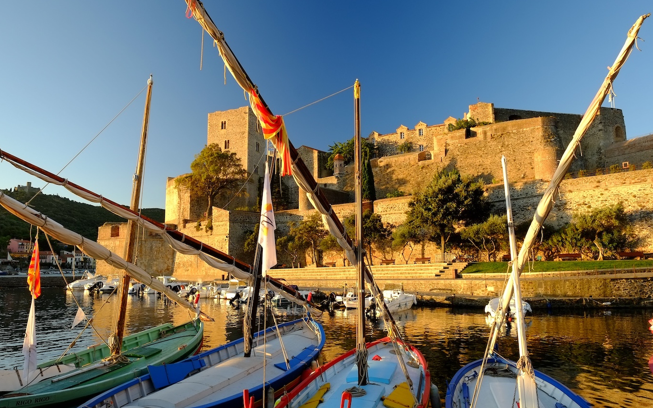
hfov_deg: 79.7
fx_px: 391
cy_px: 217
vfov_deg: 55.0
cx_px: 326
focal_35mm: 22
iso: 200
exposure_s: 1/28
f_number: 7.1
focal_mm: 14
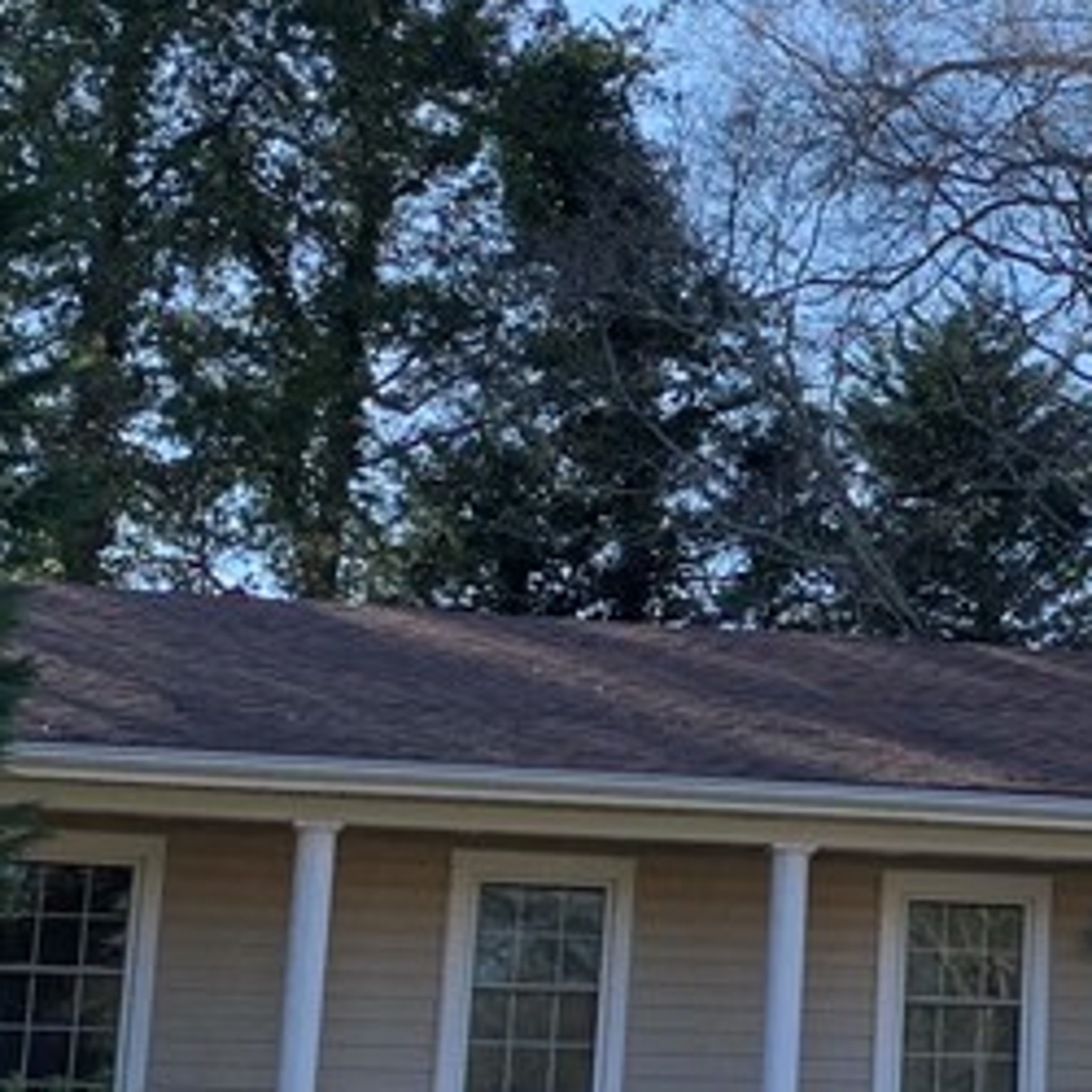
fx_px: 3355
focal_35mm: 94
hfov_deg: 17.7
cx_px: 1254
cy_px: 546
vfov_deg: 18.5
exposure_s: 1/701
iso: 25
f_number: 1.8
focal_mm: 4.25
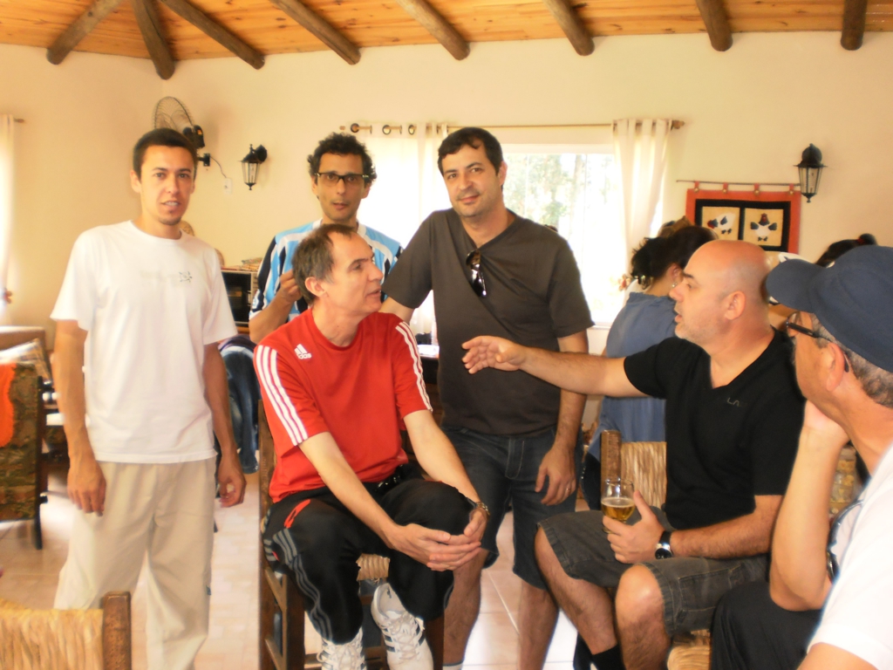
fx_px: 929
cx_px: 446
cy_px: 335
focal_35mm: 36
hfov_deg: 51.4
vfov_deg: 39.7
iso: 200
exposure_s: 1/30
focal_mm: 6.3
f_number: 3.1
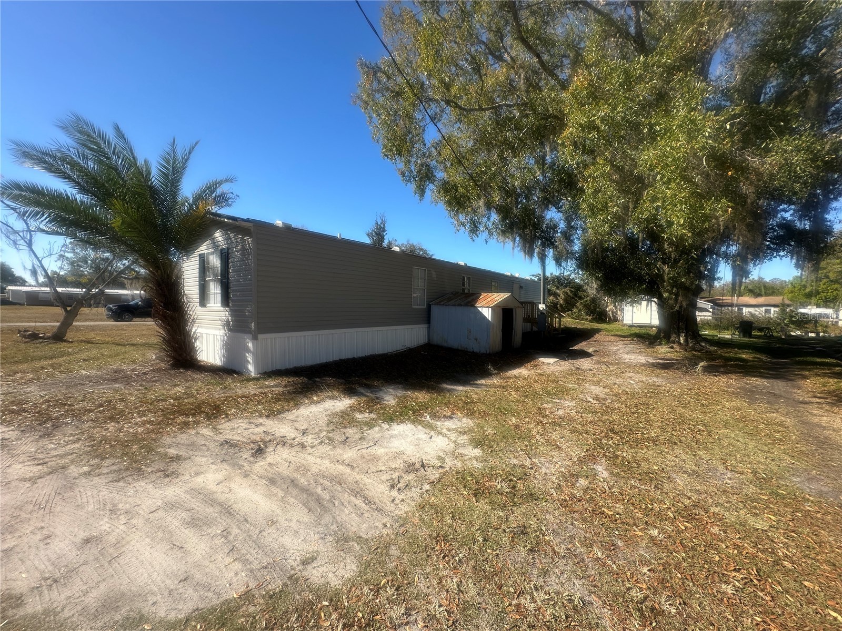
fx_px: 341
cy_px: 316
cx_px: 421
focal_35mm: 14
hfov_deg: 102.1
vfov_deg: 85.7
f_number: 2.2
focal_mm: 2.22
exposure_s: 1/1103
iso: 40
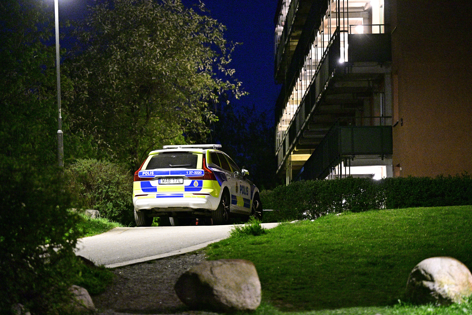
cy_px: 158
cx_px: 236
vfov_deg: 10.5
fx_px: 1704
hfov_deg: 15.8
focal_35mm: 130
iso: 25600
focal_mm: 130
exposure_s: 1/50
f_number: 2.8
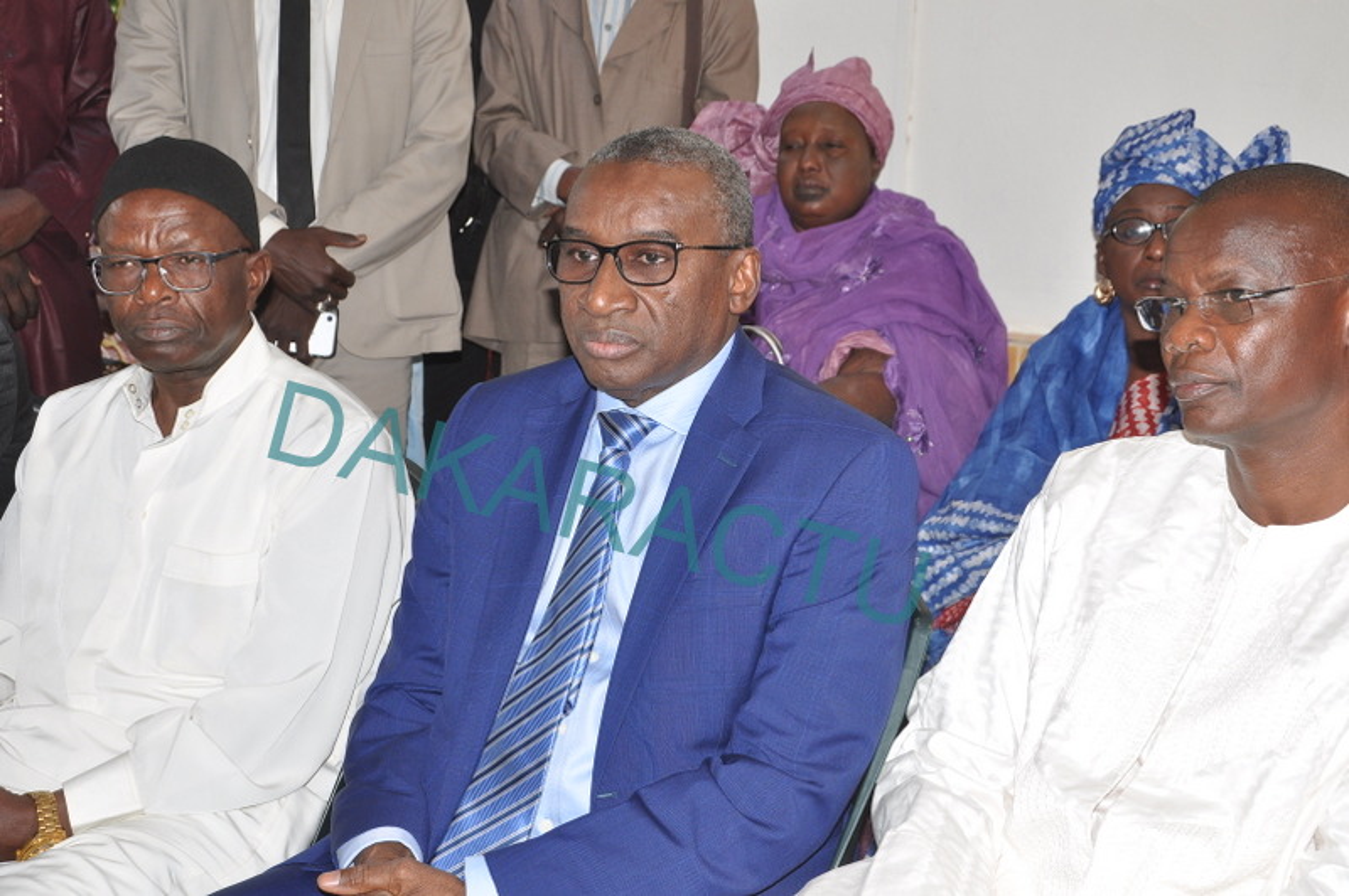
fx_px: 2359
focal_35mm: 63
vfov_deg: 21.5
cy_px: 448
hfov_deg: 31.9
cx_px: 674
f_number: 8
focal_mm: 42
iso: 400
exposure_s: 1/125
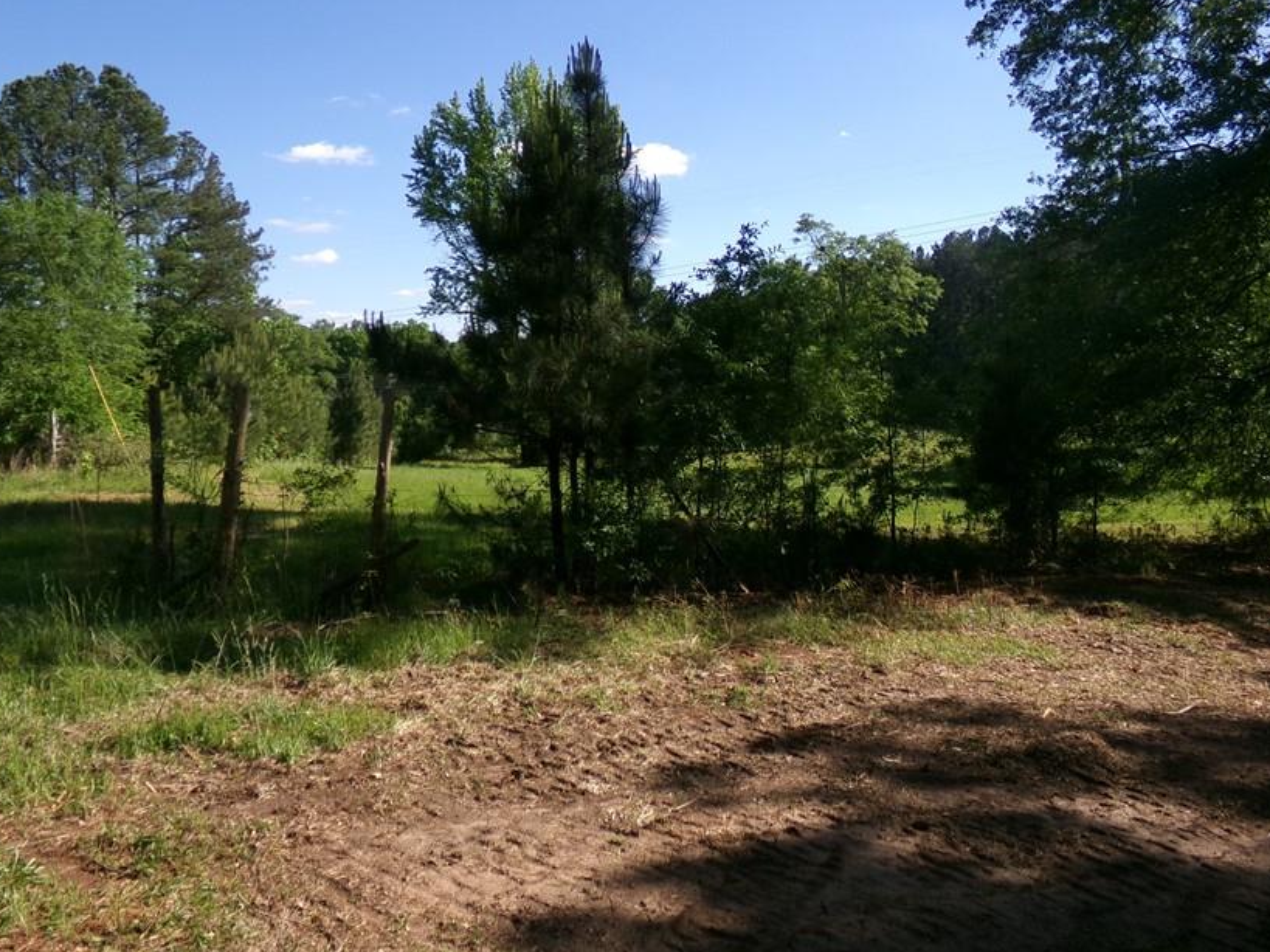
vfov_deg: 46.8
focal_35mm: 30
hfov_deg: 59.9
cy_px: 457
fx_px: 1100
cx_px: 572
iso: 100
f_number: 3.7
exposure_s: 1/640
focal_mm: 4.3
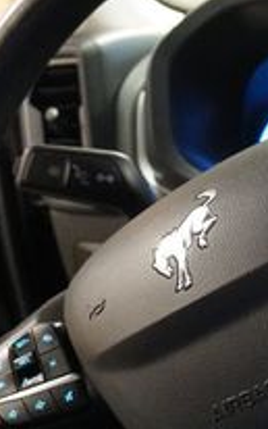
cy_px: 289
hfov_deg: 16.7
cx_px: 289
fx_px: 887
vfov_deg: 27.0
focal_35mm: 76
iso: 6400
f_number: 3.5
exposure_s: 1/60
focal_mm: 16
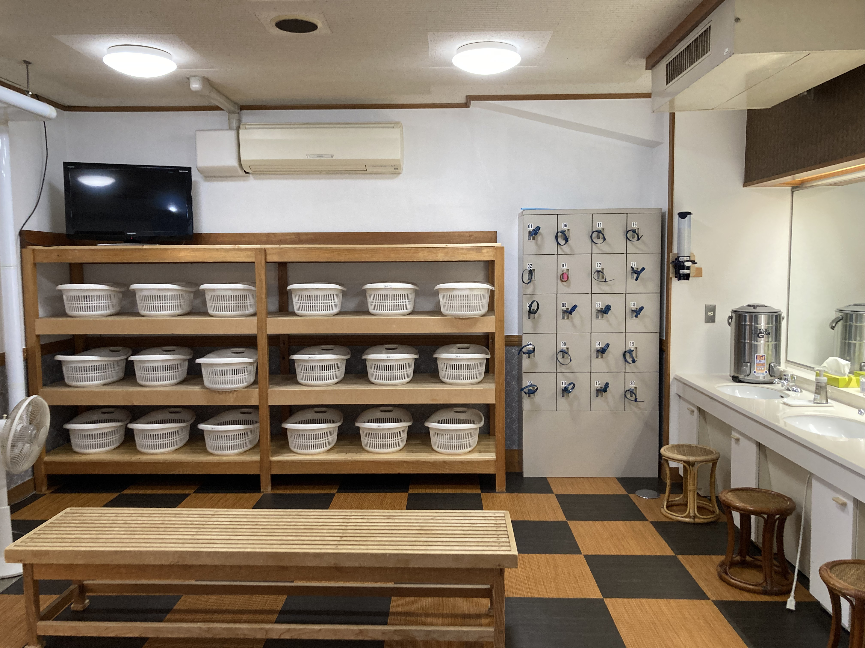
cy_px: 324
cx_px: 432
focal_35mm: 28
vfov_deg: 49.7
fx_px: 700
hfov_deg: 63.4
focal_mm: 3.99
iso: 125
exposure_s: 1/50
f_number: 1.8
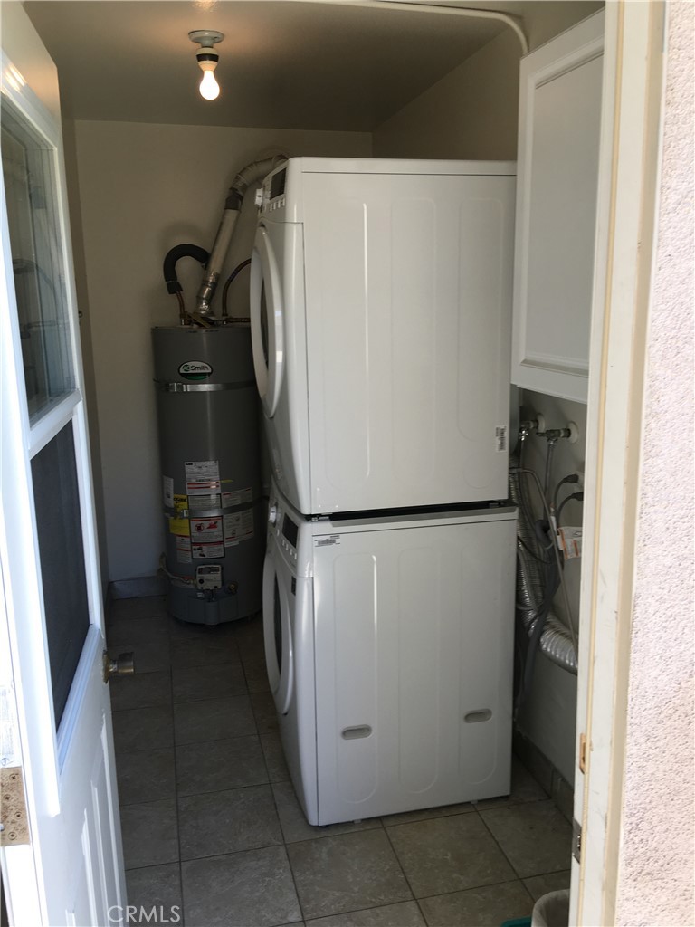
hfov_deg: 48.2
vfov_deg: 61.7
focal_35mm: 29
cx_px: 348
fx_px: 776
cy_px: 464
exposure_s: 1/121
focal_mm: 4.15
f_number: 2.2
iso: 25
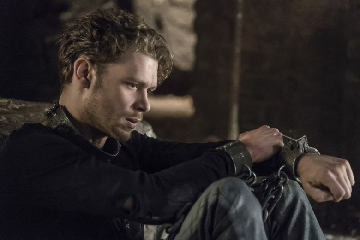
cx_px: 180
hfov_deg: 10.3
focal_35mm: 200
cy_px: 120
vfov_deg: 6.9
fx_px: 2001
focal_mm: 200
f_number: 4
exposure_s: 1/60
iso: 10000
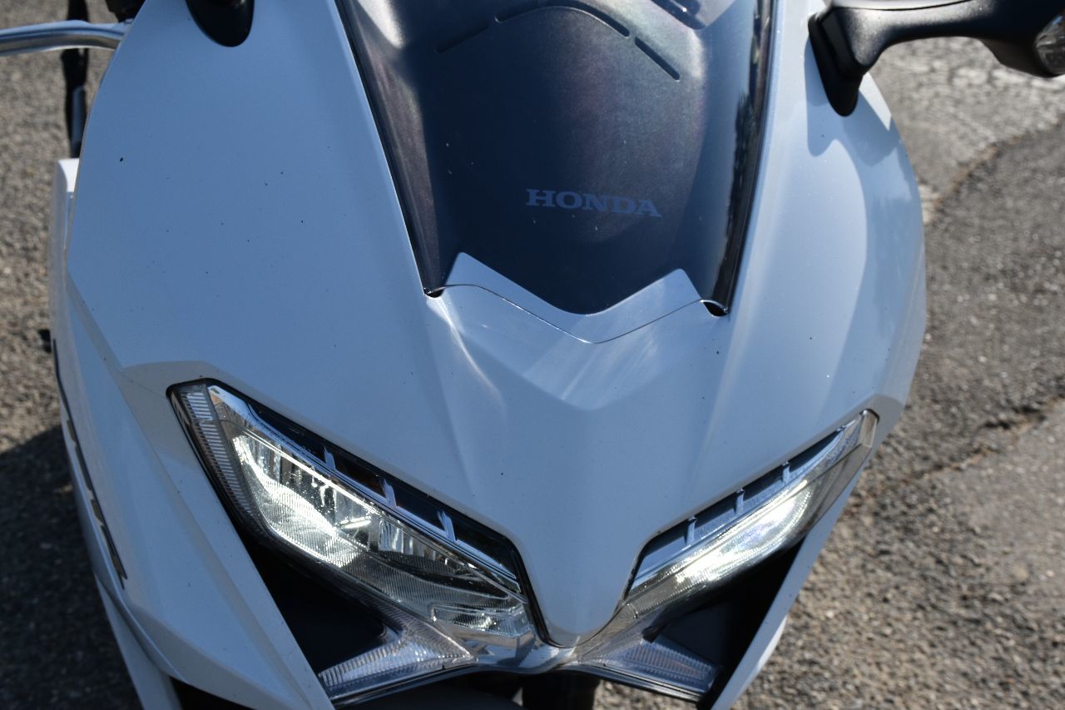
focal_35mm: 48
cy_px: 355
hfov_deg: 41.1
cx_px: 532
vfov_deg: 28.1
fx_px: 1420
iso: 200
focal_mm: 32
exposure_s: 1/400
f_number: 10
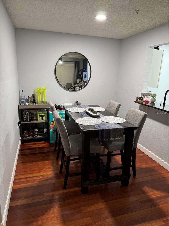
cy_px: 113
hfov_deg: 56.8
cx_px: 84
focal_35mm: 24
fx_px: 156
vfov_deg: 71.6
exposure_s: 1/60
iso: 500
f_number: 1.78
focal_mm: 6.76
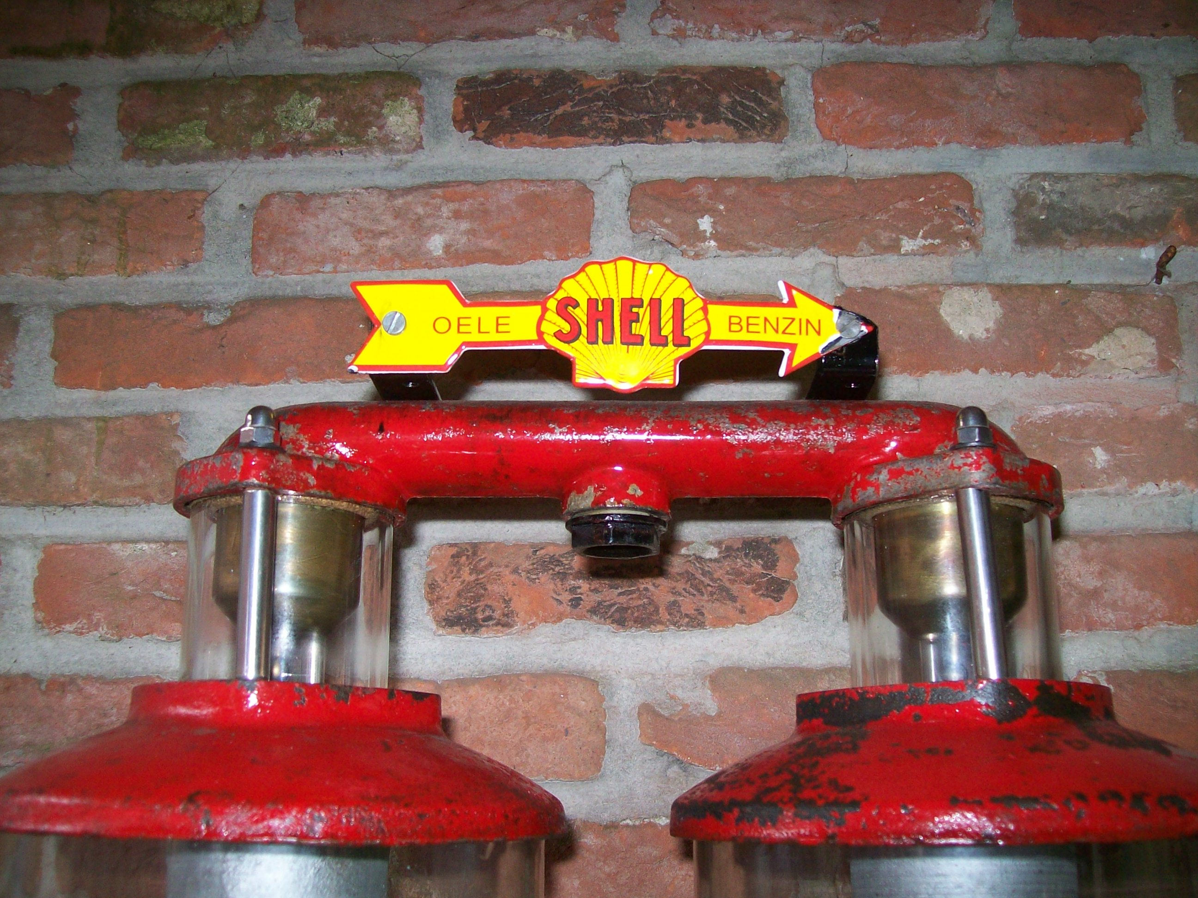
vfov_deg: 39.7
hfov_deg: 51.4
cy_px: 449
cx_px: 599
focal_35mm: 36
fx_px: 1246
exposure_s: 1/64
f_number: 2.7
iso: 80
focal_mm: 6
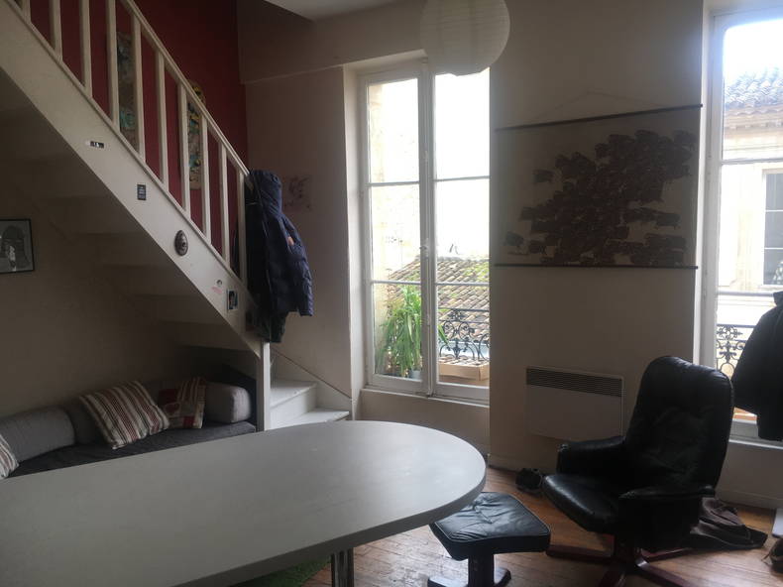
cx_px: 392
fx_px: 656
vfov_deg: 48.2
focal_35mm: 29
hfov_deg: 61.7
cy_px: 294
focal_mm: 4.15
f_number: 2.2
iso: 32
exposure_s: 1/100
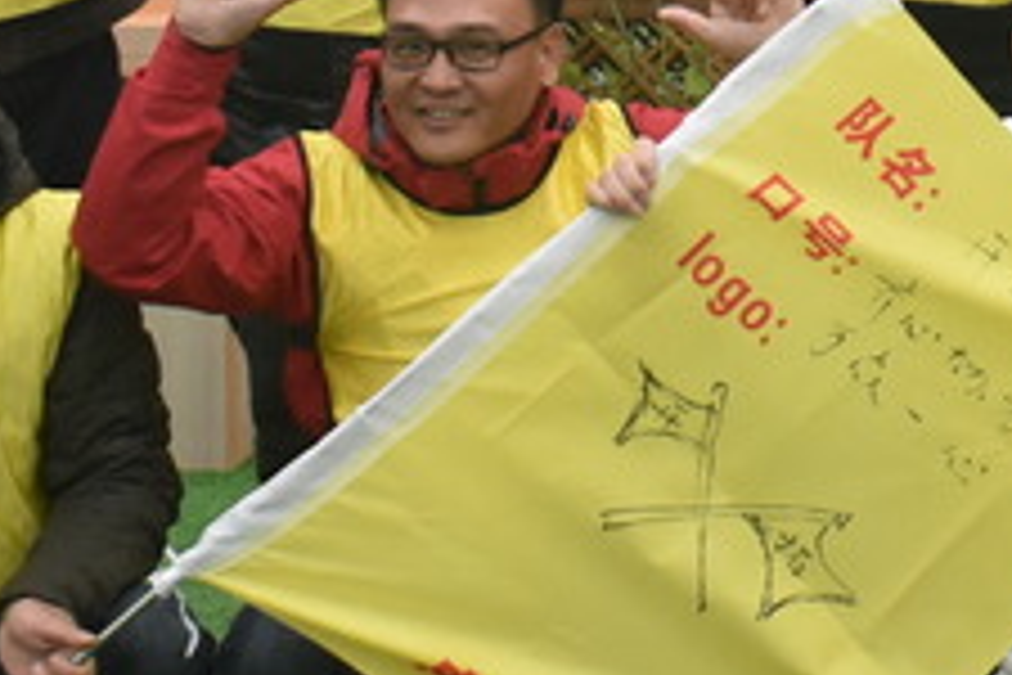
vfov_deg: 11.2
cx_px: 1025
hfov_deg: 16.7
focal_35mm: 120
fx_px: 3373
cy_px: -182
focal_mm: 18
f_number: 3.5
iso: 1400
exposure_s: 1/500
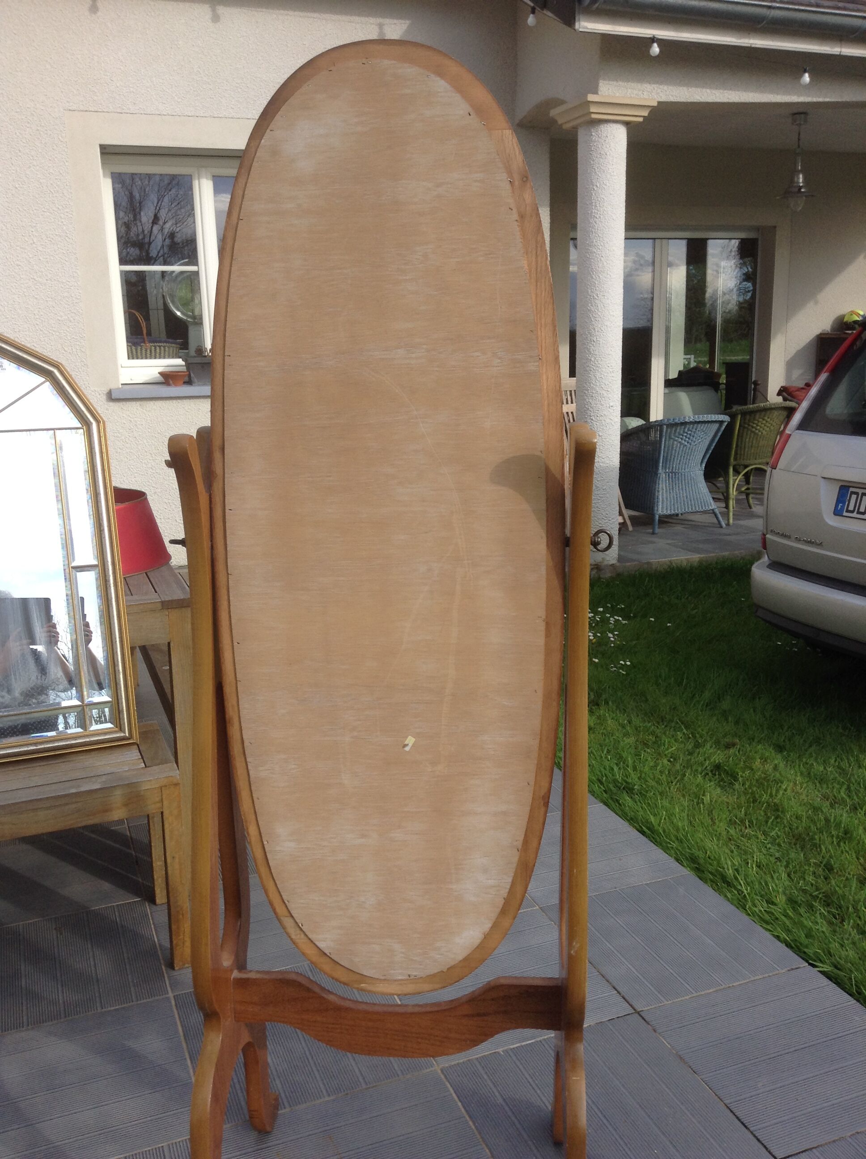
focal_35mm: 33
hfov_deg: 42.8
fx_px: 1104
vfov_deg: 55.4
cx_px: 433
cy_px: 580
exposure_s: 1/517
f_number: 2.4
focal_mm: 3.3
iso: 25
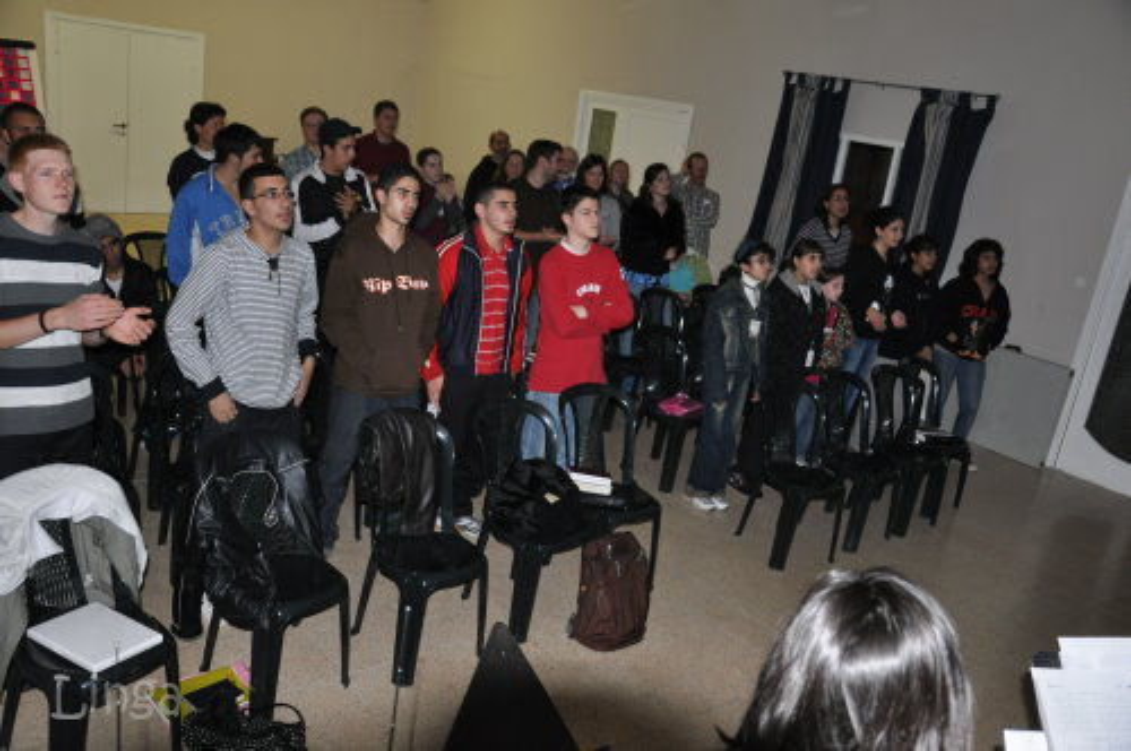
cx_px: 566
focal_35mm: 32
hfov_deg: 59.6
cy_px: 376
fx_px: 988
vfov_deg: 41.6
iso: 800
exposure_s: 1/60
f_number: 3.8
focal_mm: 21
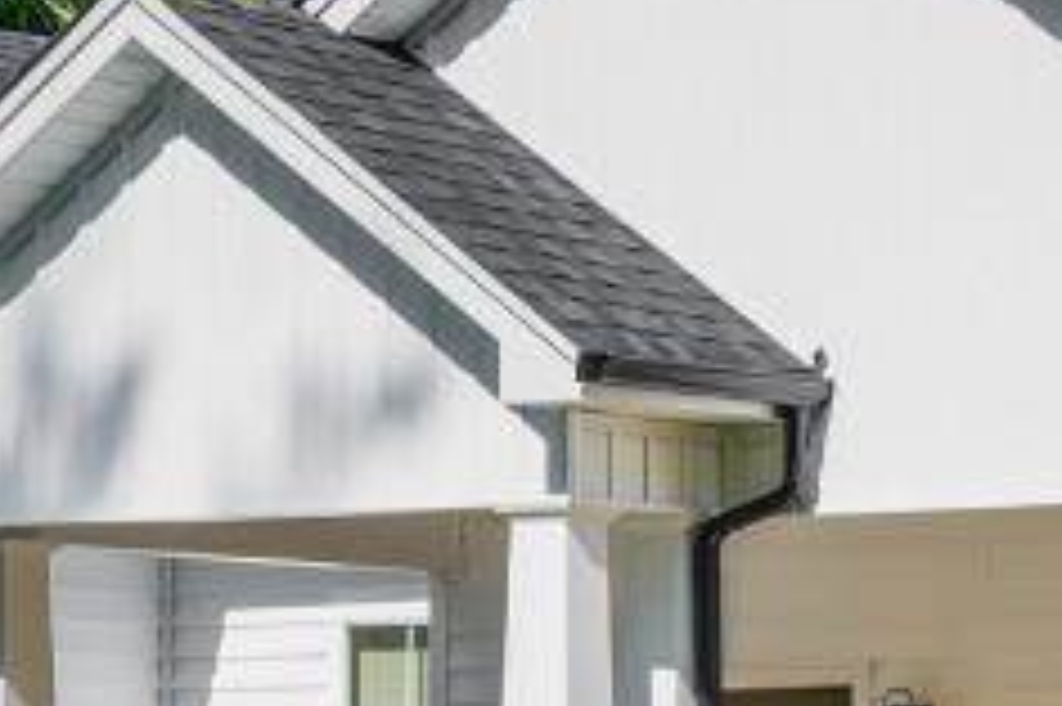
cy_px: 843
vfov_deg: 7.1
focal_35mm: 191
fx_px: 5630
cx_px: 1138
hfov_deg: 10.7
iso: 800
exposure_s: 1/5000
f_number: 4
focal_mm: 30
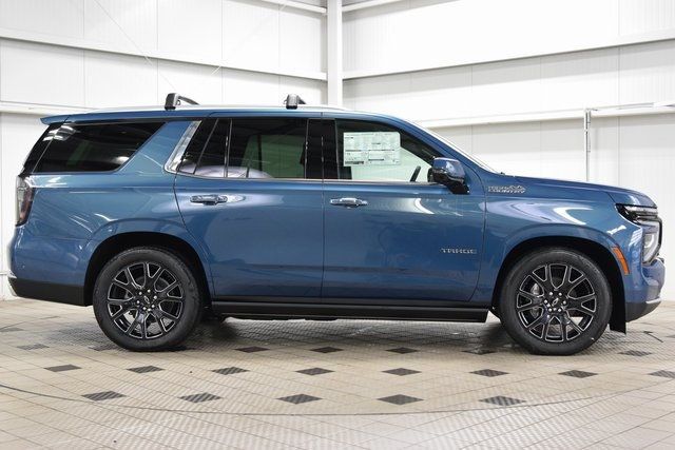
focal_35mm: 51
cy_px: 225
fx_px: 956
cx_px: 338
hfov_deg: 38.9
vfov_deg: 26.5
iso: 1600
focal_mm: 34
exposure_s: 1/60
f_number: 4.5
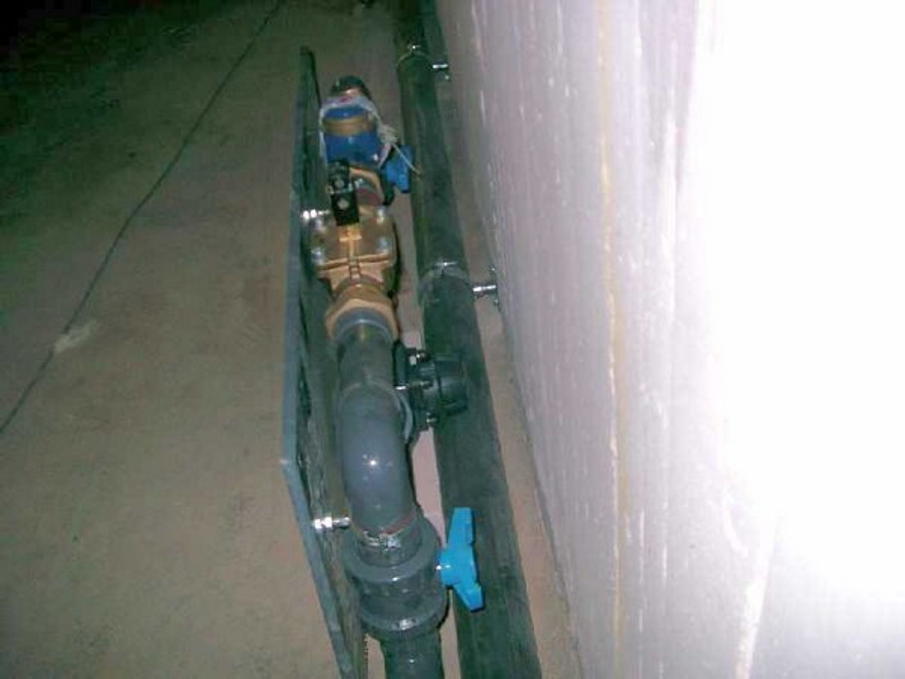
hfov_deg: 50.1
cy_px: 340
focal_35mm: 37
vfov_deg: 38.7
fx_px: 967
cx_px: 452
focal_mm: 7.6
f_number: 2.6
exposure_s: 1/60
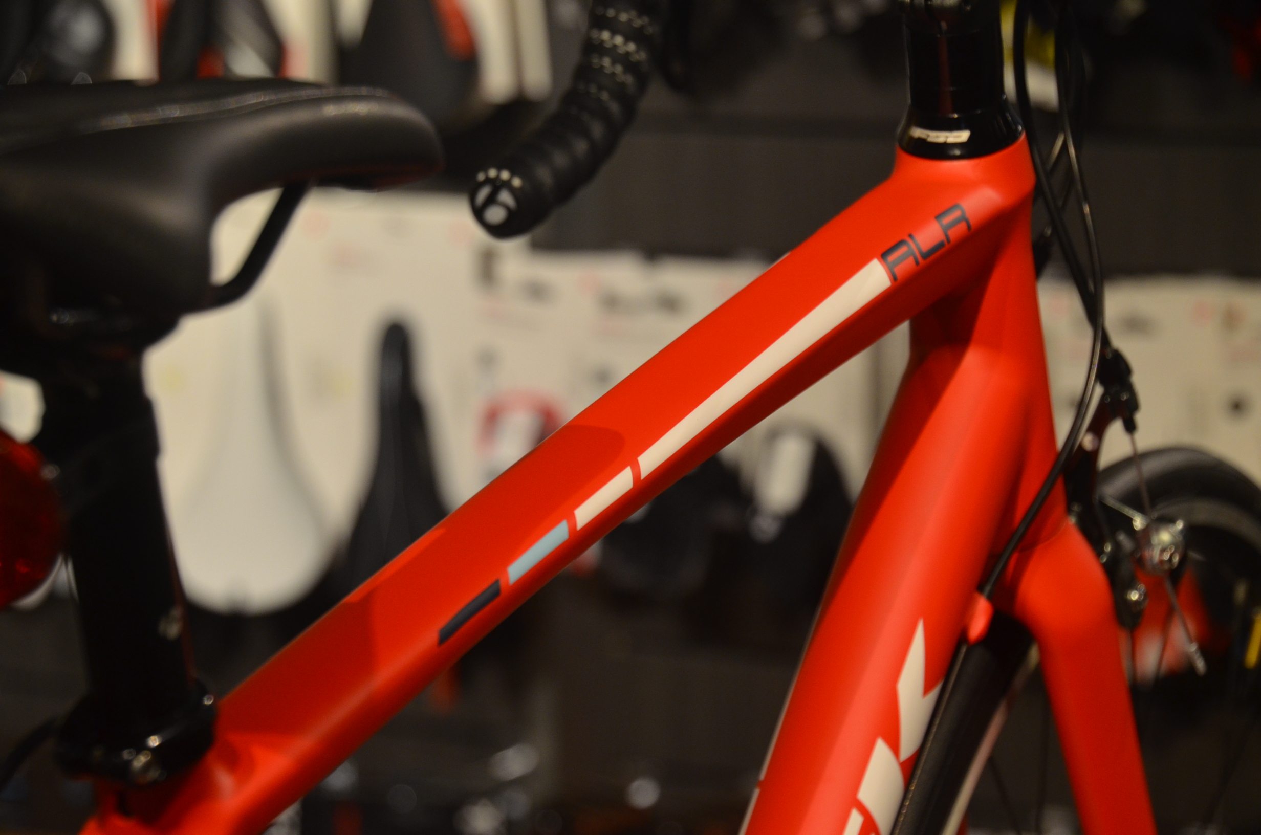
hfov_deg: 14.9
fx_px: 4824
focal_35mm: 138
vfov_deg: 9.9
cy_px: 418
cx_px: 630
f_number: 5.6
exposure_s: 1/40
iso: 800
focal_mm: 92
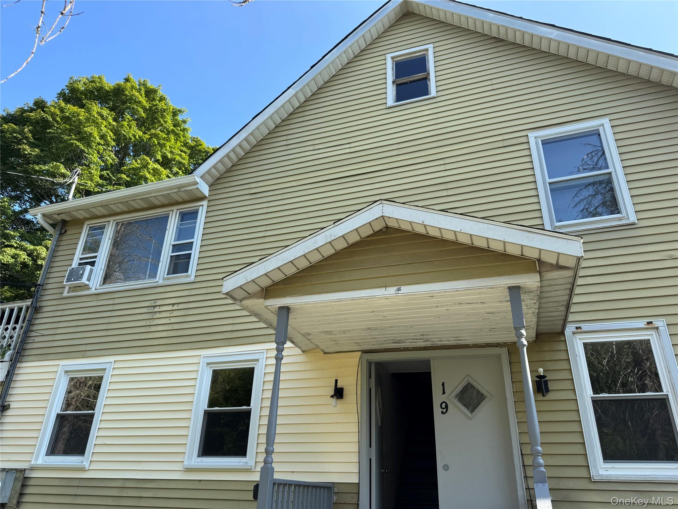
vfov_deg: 56.8
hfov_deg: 71.6
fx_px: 470
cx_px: 339
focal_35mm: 24
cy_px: 254
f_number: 1.78
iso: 80
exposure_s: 1/1172
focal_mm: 6.76
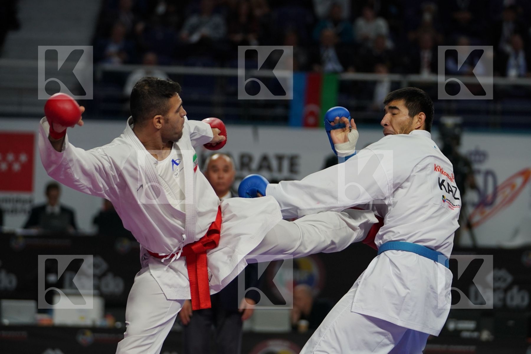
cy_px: 177
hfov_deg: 10.2
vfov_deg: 6.8
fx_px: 2965
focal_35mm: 201
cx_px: 266
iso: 1000
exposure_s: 1/1000
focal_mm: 134
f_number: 2.8
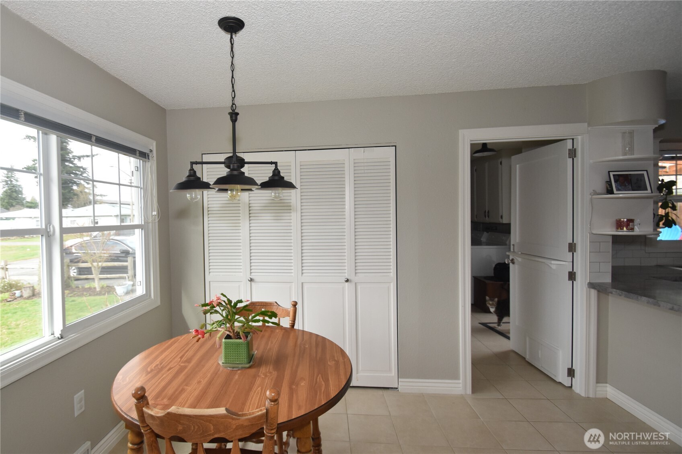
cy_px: 227
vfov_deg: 77.3
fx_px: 284
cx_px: 341
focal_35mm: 15
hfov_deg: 100.4
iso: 800
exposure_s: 1/160
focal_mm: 10
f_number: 4.5
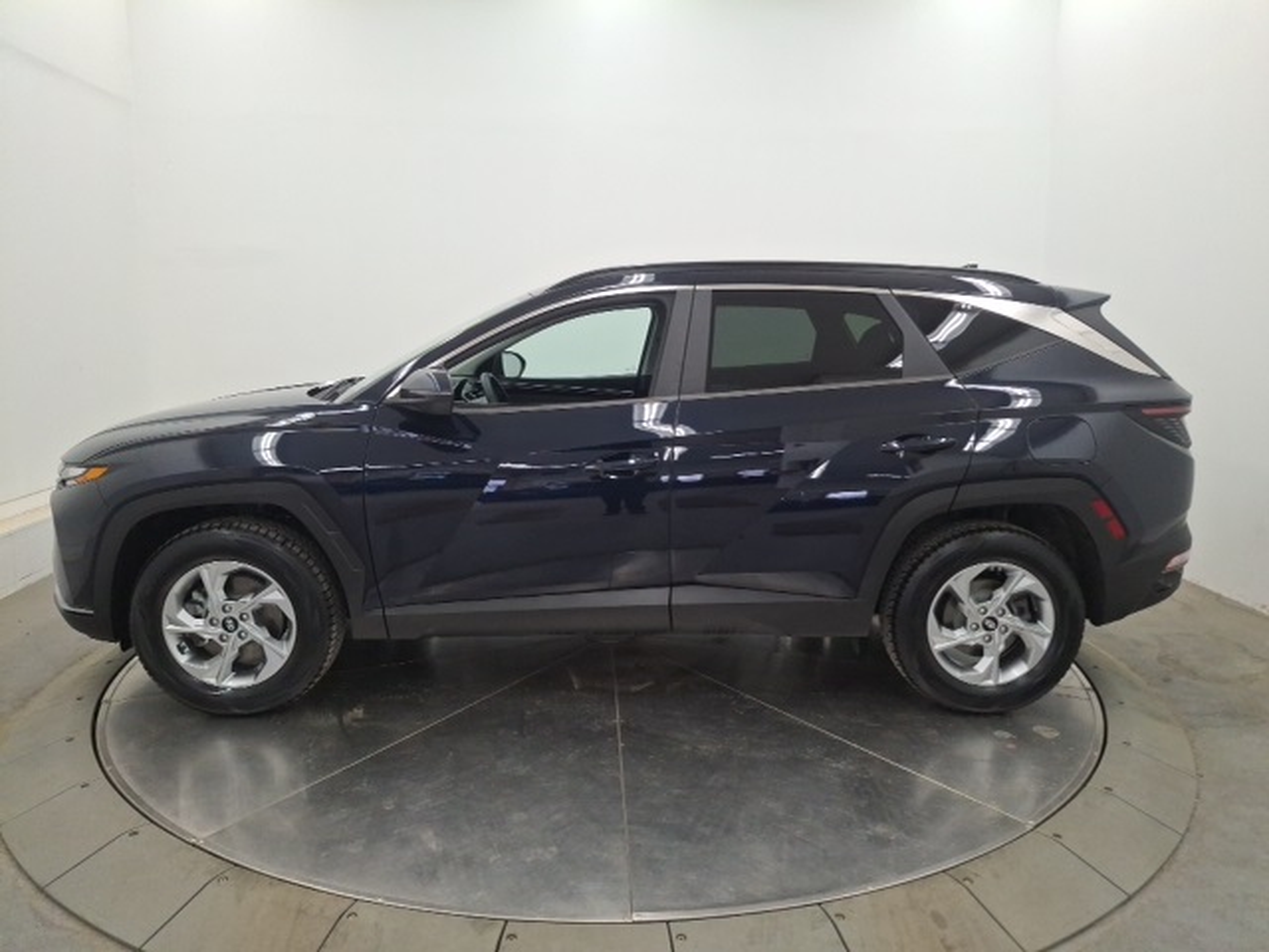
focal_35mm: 25
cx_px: 634
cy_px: 476
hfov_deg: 69.4
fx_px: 916
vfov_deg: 54.9
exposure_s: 1/120
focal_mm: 4.69
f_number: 1.8
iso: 158
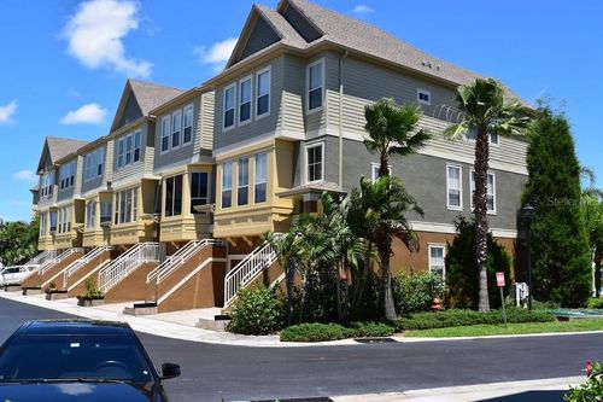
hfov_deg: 55.1
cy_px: 201
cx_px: 302
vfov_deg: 38.3
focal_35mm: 34
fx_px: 578
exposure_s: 1/500
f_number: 11
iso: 320
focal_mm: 23
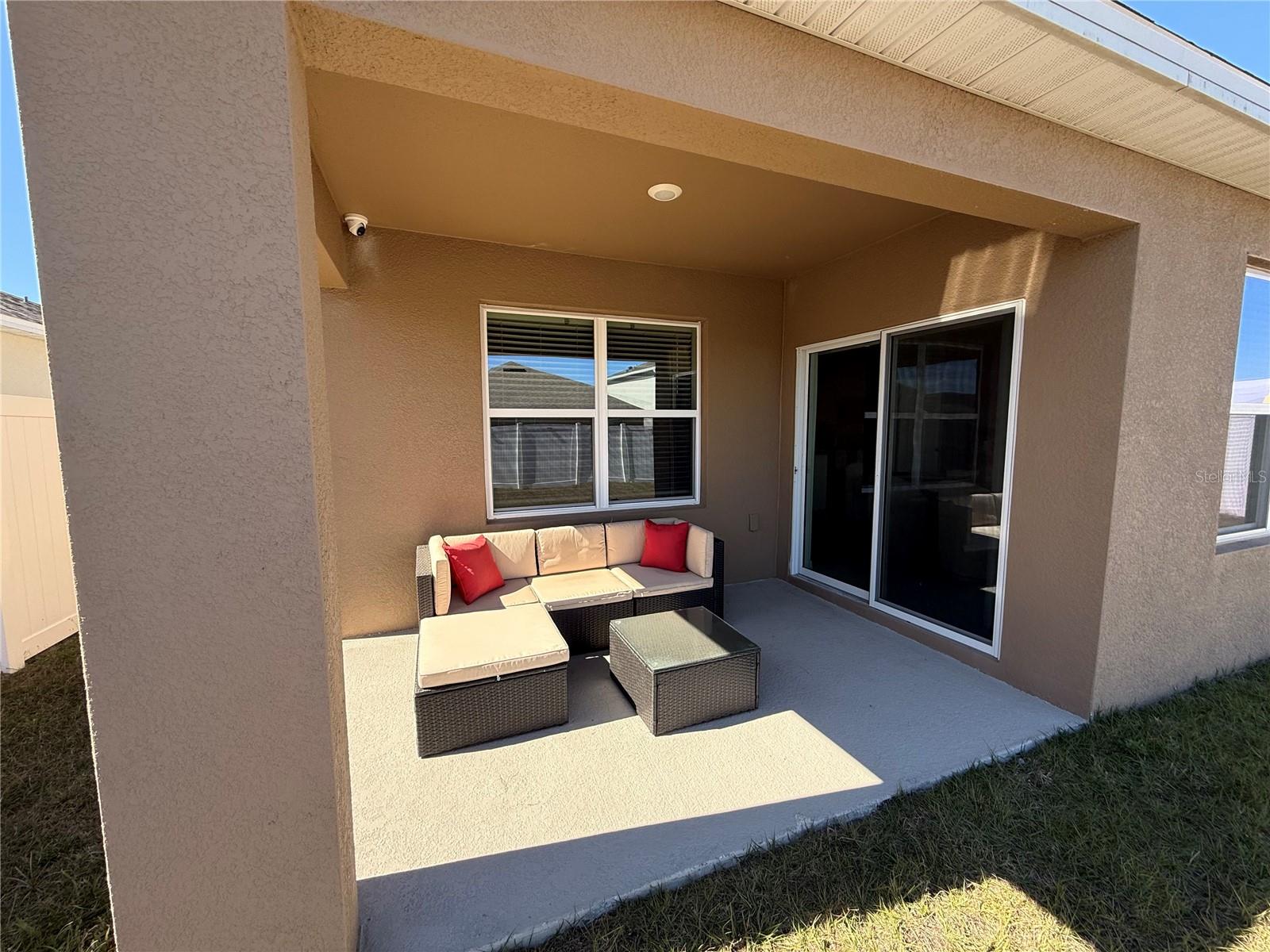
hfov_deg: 102.1
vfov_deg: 85.7
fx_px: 514
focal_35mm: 14
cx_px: 635
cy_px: 476
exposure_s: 1/809
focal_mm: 2.22
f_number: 2.2
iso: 64
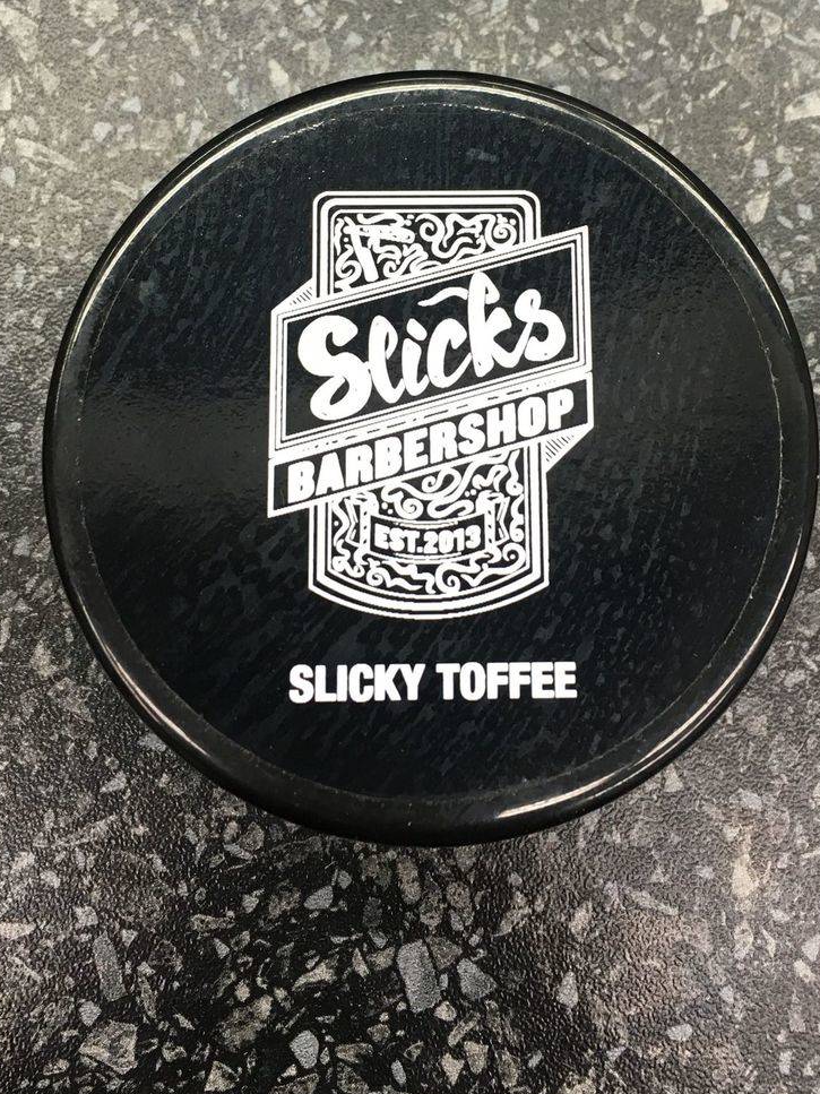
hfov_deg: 30.2
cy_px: 288
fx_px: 1516
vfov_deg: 38.7
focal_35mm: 48
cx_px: 466
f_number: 2.2
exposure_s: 1/33
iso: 32
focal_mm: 4.15
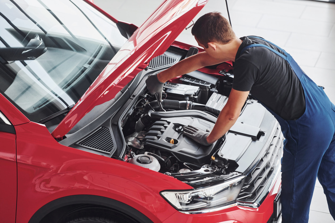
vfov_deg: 9.8
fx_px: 1303
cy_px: 112
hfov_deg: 14.7
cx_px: 168
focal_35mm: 140
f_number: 3.5
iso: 640
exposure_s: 1/320
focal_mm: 140
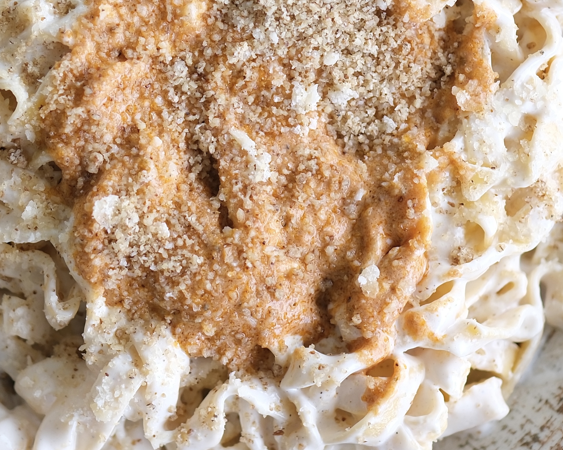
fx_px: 3749
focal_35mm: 225
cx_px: 234
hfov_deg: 8.6
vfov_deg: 6.9
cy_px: 120
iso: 160
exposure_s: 1/200
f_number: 1.2
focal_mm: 56
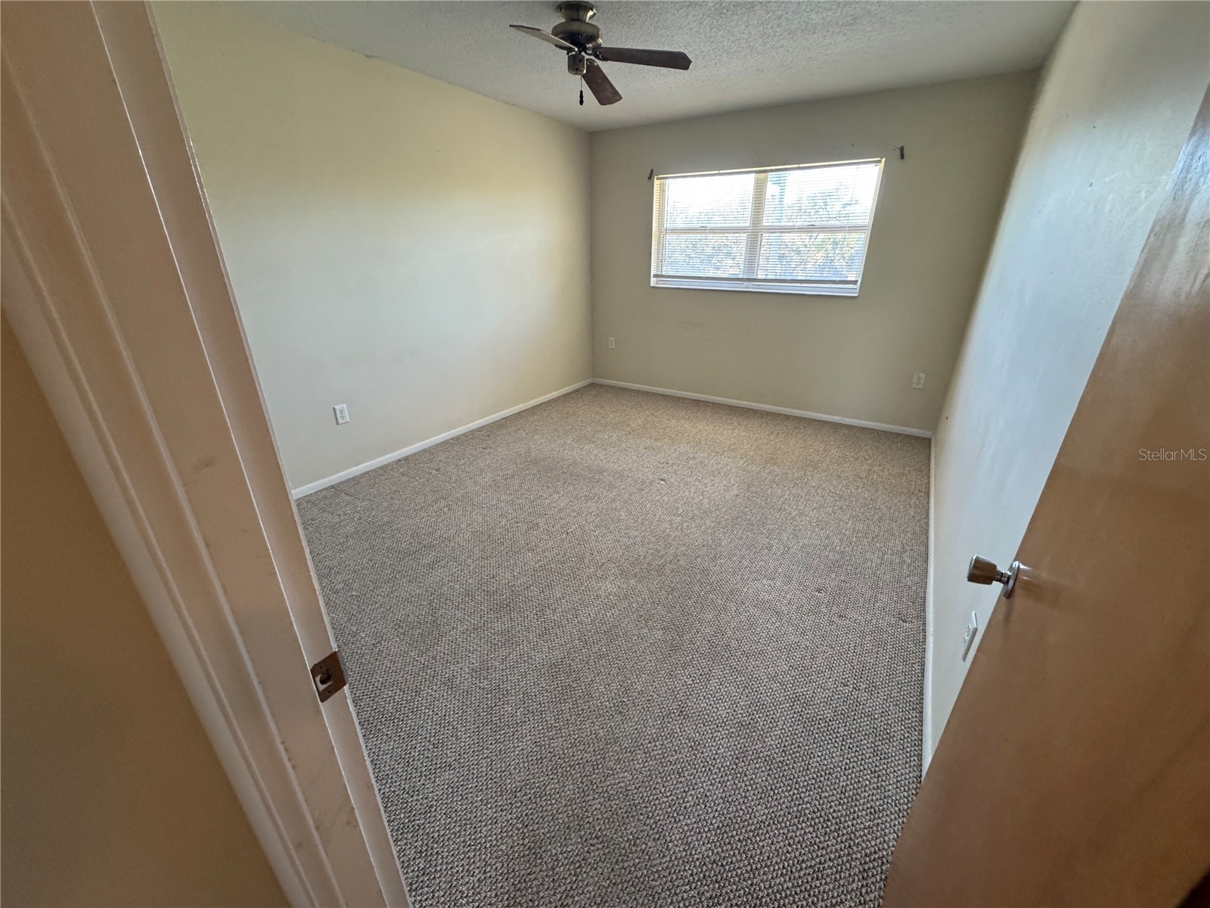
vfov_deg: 85.7
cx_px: 605
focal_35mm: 14
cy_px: 454
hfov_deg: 102.1
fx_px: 489
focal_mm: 2.22
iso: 320
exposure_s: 1/120
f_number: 2.2
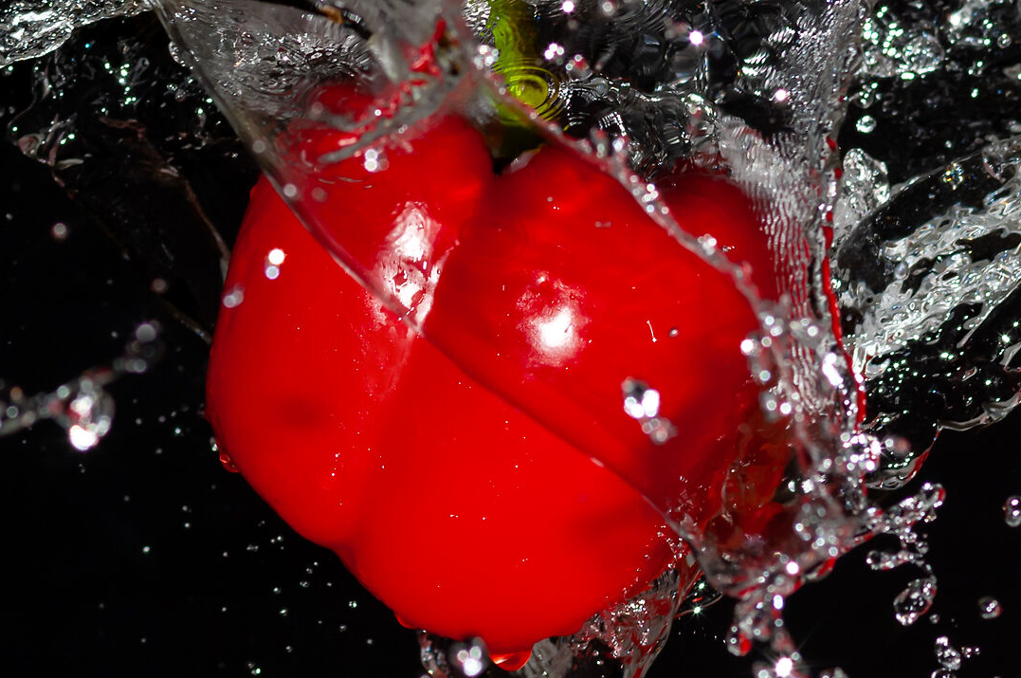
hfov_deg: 5.9
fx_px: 9944
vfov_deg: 3.9
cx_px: 519
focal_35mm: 351
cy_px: 191
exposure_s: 1/200
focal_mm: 105
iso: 200
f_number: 5
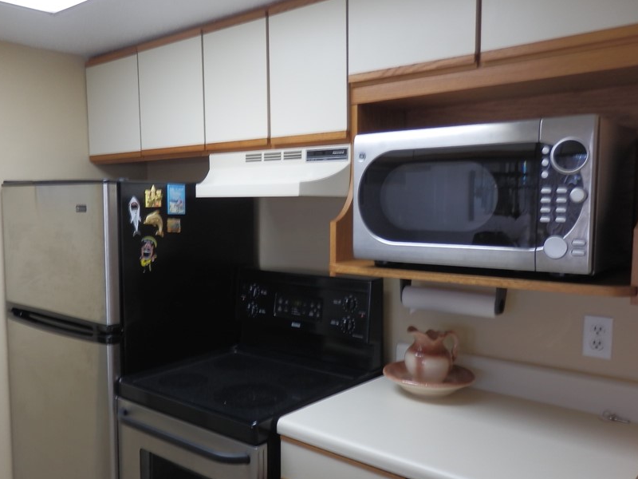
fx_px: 590
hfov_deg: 56.3
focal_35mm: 32
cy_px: 254
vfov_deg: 44.1
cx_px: 246
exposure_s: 1/30
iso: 80
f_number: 3
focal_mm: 4.5
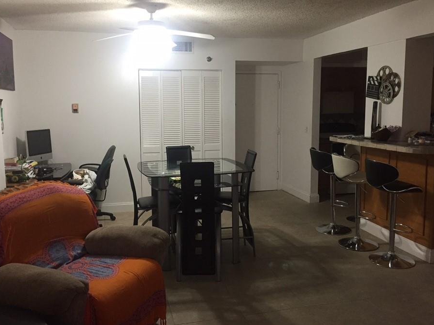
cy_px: 153
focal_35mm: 33
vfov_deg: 42.9
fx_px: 414
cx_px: 217
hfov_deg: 55.4
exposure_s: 1/30
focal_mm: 4.15
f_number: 2.2
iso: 125
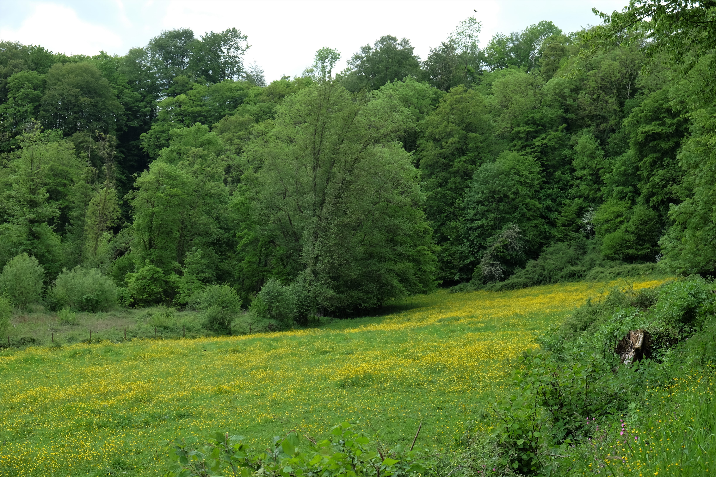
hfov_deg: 35.6
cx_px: 358
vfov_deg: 24.2
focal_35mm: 56
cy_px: 238
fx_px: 1114
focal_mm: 37.4
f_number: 5.6
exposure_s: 1/220
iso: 200
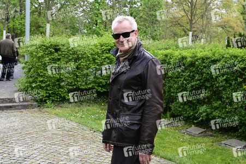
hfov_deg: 45.5
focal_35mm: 43
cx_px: 123
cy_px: 82
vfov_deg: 31.1
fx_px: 294
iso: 640
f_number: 8
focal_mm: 43
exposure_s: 1/200
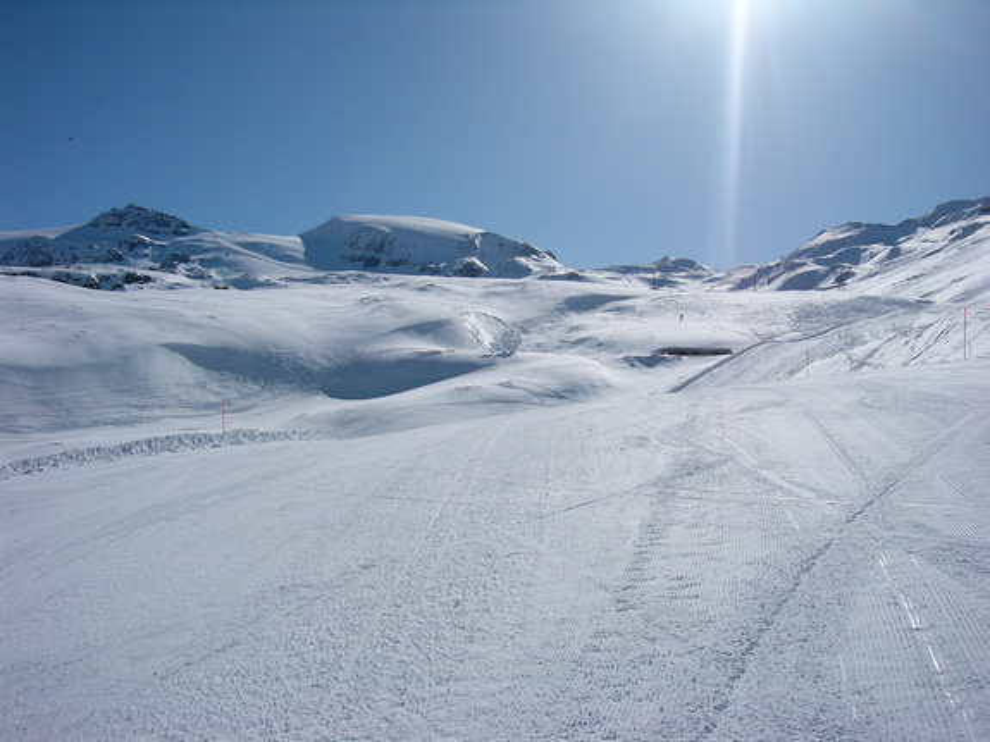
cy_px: 371
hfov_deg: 52.6
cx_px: 495
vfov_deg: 40.7
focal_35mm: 35
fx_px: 1001
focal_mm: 5.8
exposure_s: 1/640
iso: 50
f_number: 8
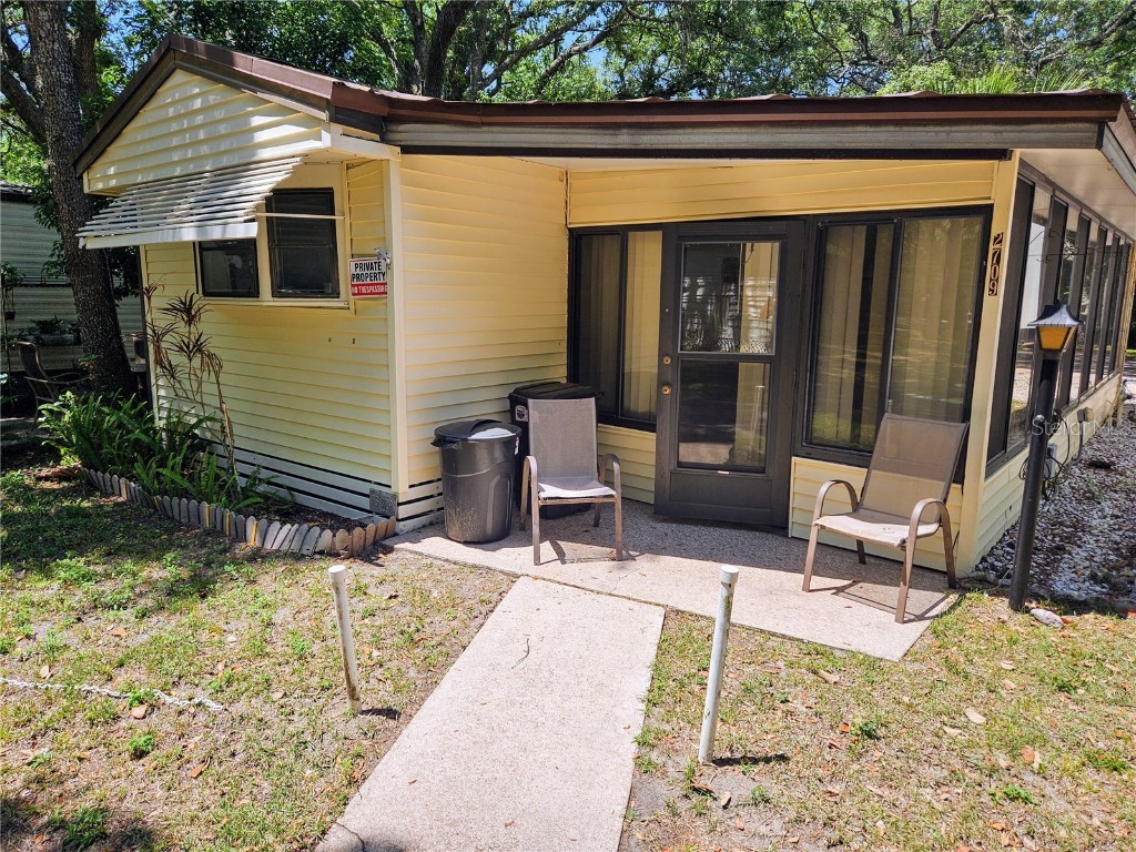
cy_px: 426
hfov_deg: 73.9
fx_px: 755
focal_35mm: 23
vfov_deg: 58.9
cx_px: 568
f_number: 1.8
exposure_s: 1/1132
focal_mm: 5.4
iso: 25
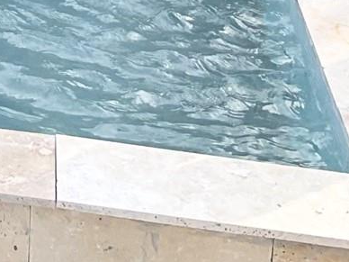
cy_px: -420
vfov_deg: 8.6
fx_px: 1543
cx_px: -279
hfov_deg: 11.9
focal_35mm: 153
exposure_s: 1/213
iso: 16
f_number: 1.8
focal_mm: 3
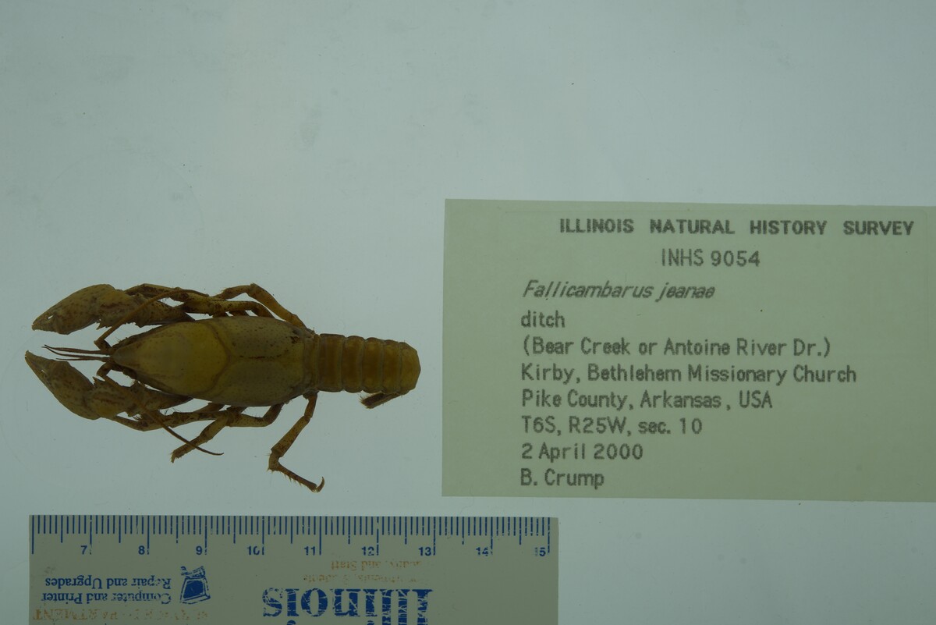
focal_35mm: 60
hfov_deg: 33.4
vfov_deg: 22.6
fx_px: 1560
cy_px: 312
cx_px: 468
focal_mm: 60
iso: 50
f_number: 9
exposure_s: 1/100
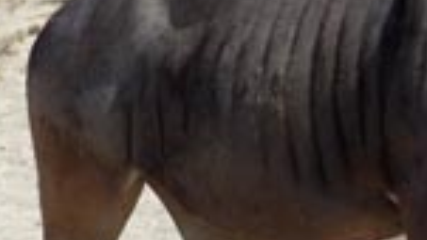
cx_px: 435
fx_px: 19602
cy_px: 198
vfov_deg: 0.7
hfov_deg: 1.2
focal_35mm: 1731
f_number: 4
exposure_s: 1/1300
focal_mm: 108
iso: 100
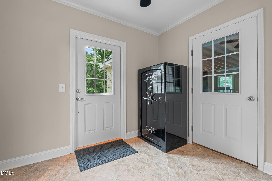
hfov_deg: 96.7
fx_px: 121
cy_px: 90
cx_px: 136
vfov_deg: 73.8
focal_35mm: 16
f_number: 8
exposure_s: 6
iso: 320
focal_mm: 16
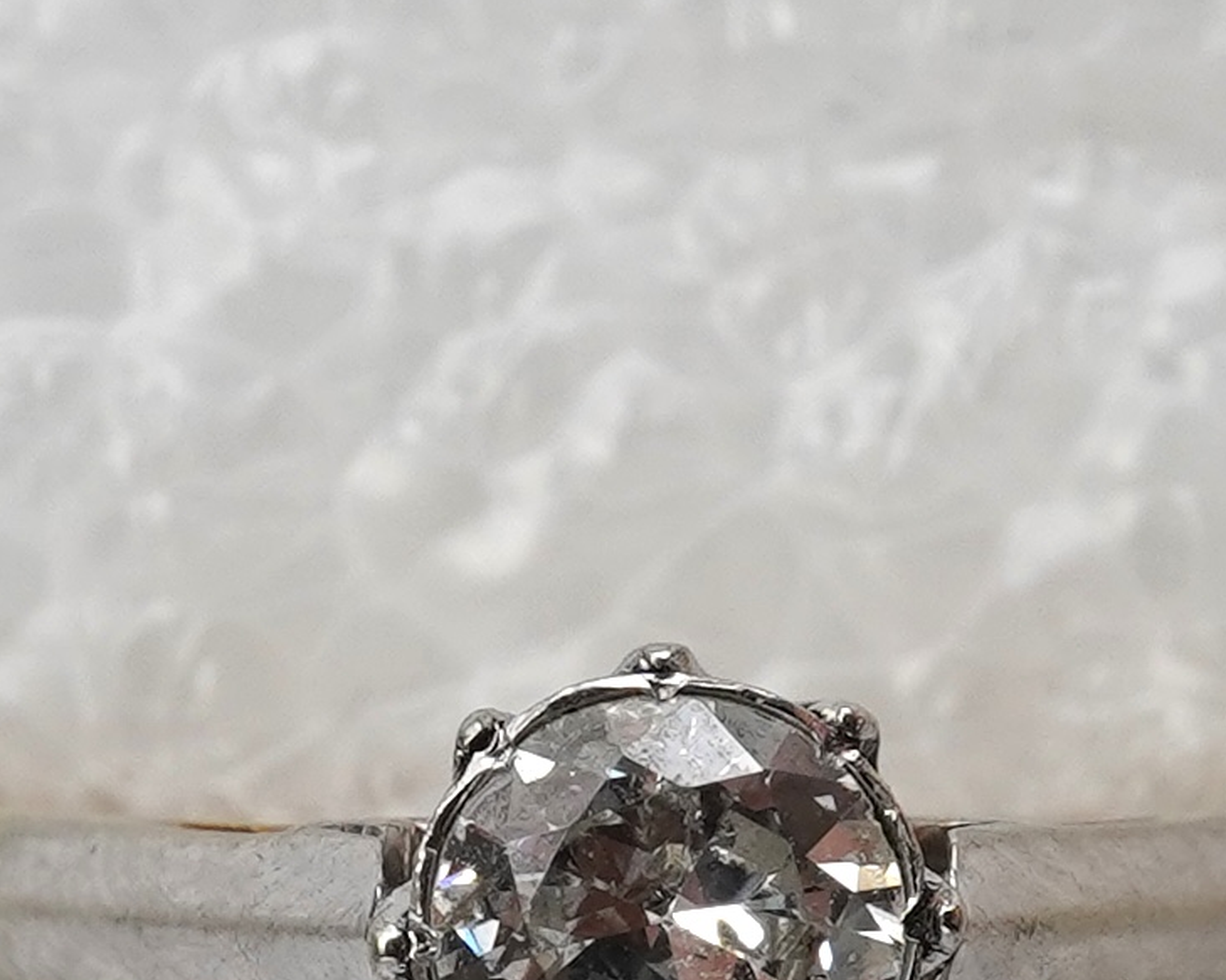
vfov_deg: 6.8
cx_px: 698
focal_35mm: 228
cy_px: 891
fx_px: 8272
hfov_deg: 8.5
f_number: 18
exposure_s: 1/125
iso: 400
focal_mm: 30
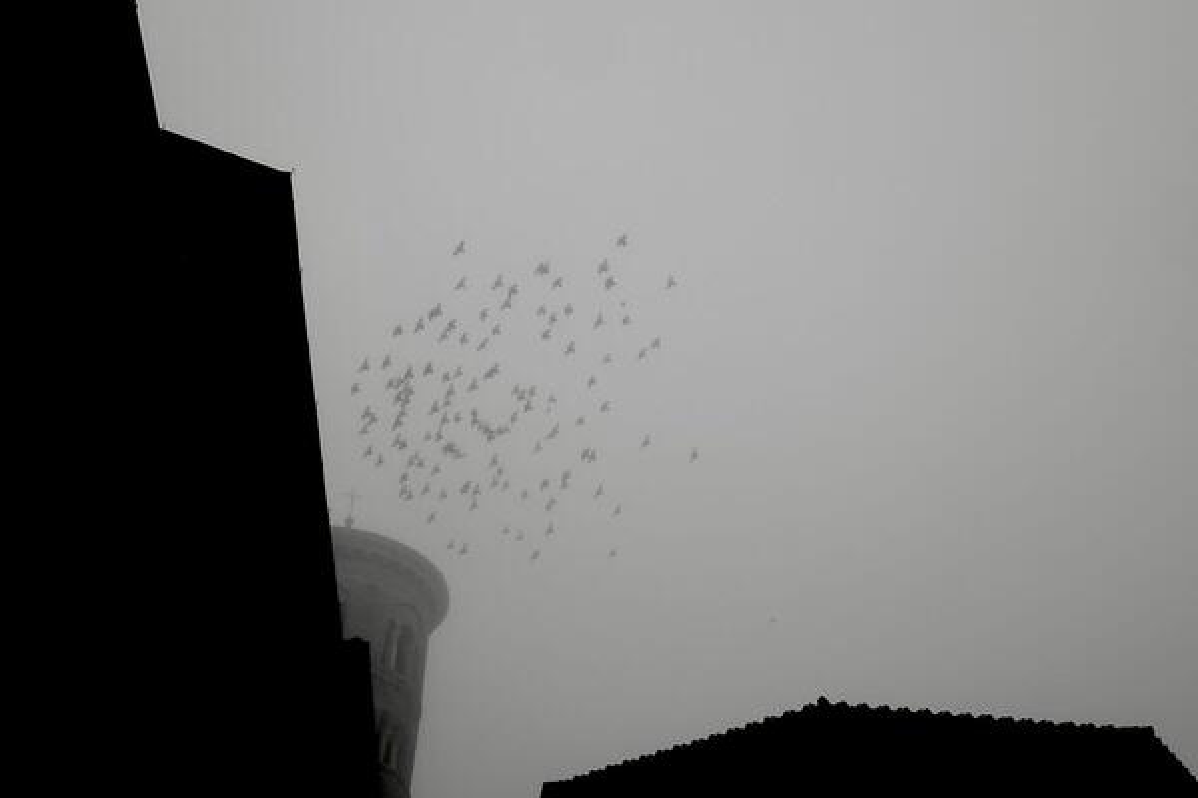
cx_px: 599
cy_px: 399
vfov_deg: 32.6
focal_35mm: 41
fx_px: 1364
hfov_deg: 47.4
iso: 200
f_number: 10
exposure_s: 1/170
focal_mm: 27
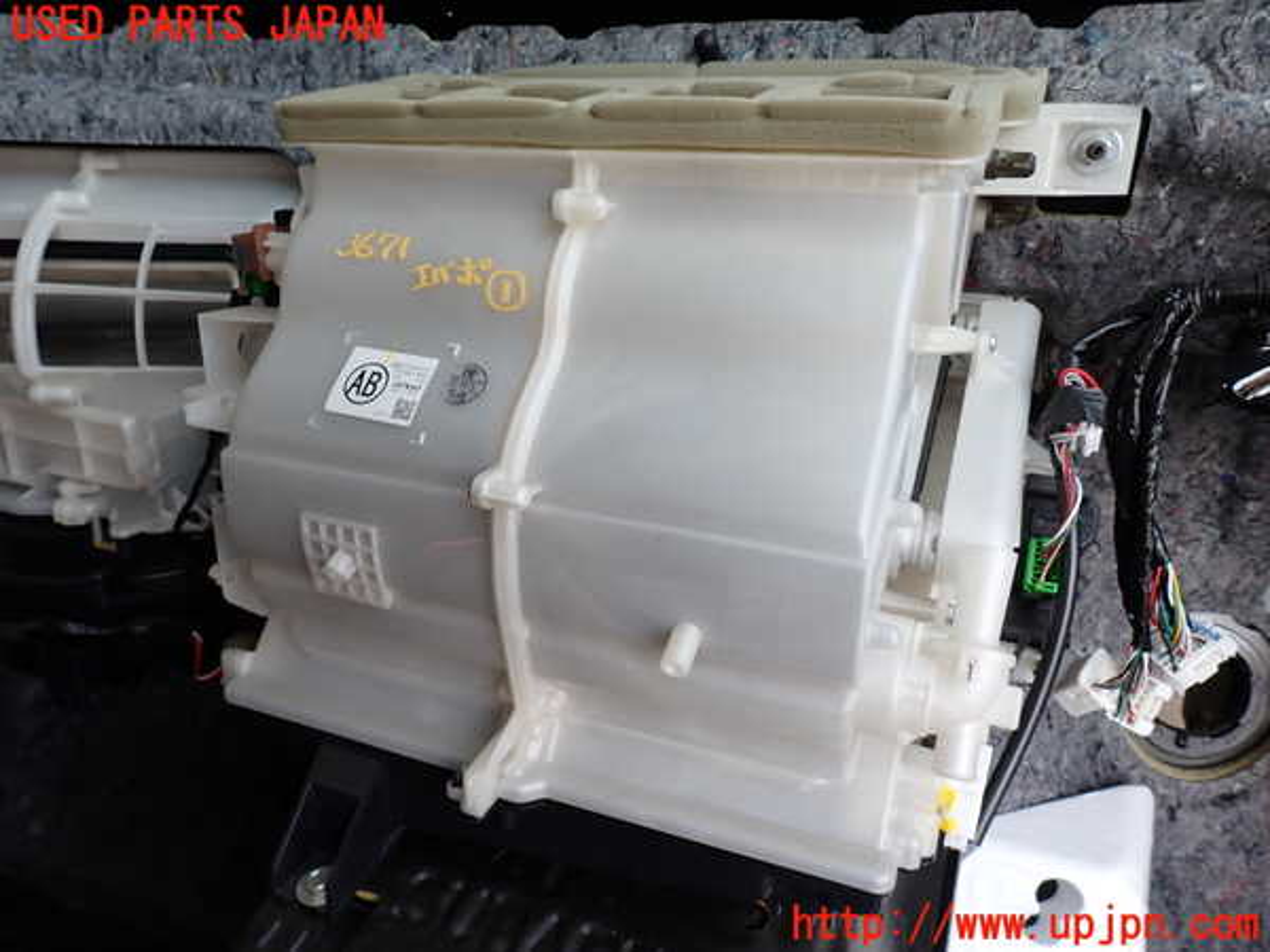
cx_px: 635
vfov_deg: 54.9
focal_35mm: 25
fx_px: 917
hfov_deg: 69.4
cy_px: 476
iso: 100
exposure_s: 1/125
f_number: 2.8
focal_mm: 4.5
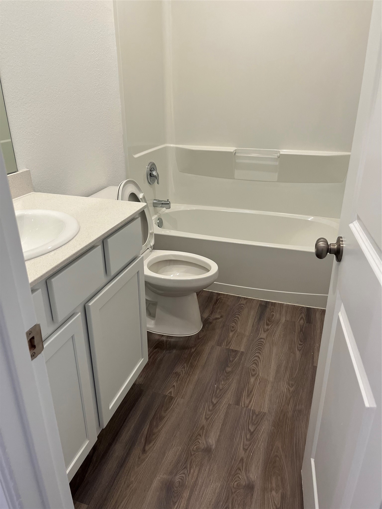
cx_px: 191
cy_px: 254
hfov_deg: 53.1
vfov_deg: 67.3
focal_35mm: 26
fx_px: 383
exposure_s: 1/120
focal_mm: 5.1
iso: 125
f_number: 1.6
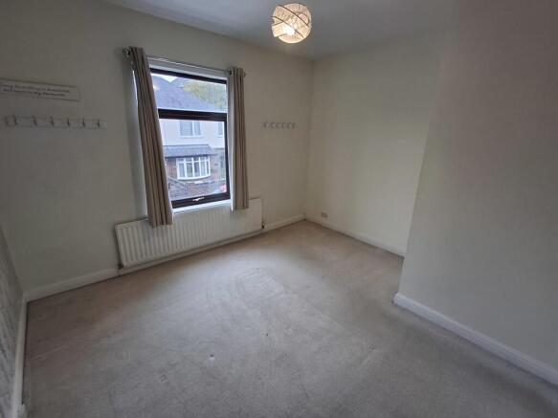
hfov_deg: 94.5
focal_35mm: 16
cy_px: 209
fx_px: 258
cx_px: 279
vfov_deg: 78.1
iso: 64
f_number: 2.2
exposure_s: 1/50
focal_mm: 1.64
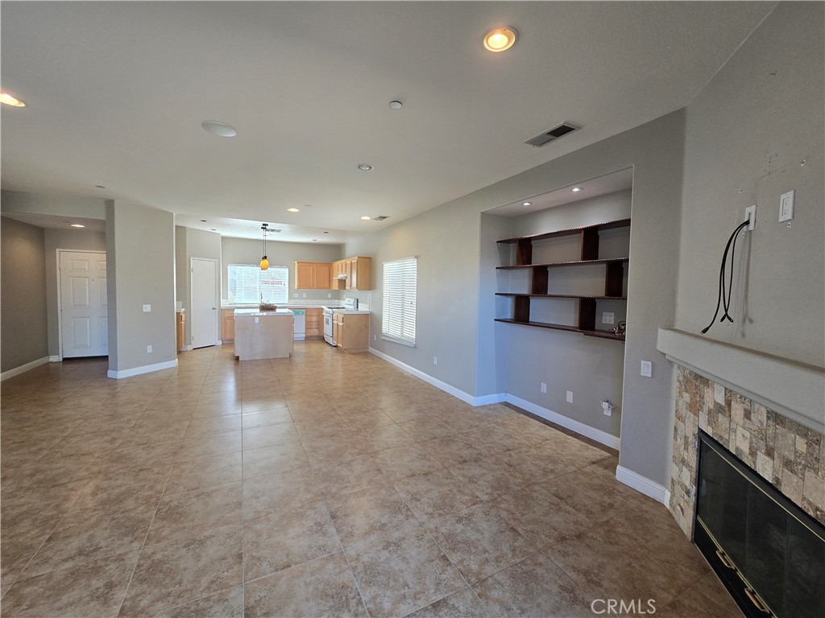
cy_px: 309
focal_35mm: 13
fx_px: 310
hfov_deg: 106.2
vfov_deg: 89.9
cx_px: 412
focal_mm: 2.2
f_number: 2.2
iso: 80
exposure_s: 1/60
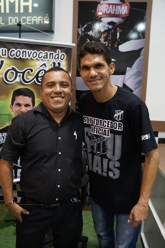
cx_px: 82
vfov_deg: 67.4
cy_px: 124
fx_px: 186
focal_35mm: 27
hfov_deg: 47.9
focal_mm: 18
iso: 1000
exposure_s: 1/60
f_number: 4
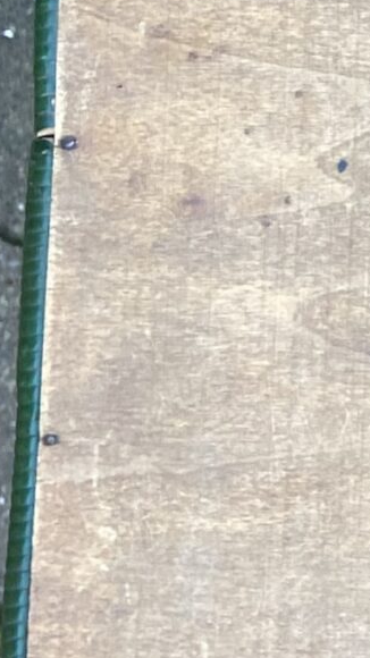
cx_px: 986
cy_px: -17
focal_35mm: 125
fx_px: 2181
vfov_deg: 16.8
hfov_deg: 8.6
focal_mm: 4.25
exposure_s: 1/107
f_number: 1.8
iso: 125
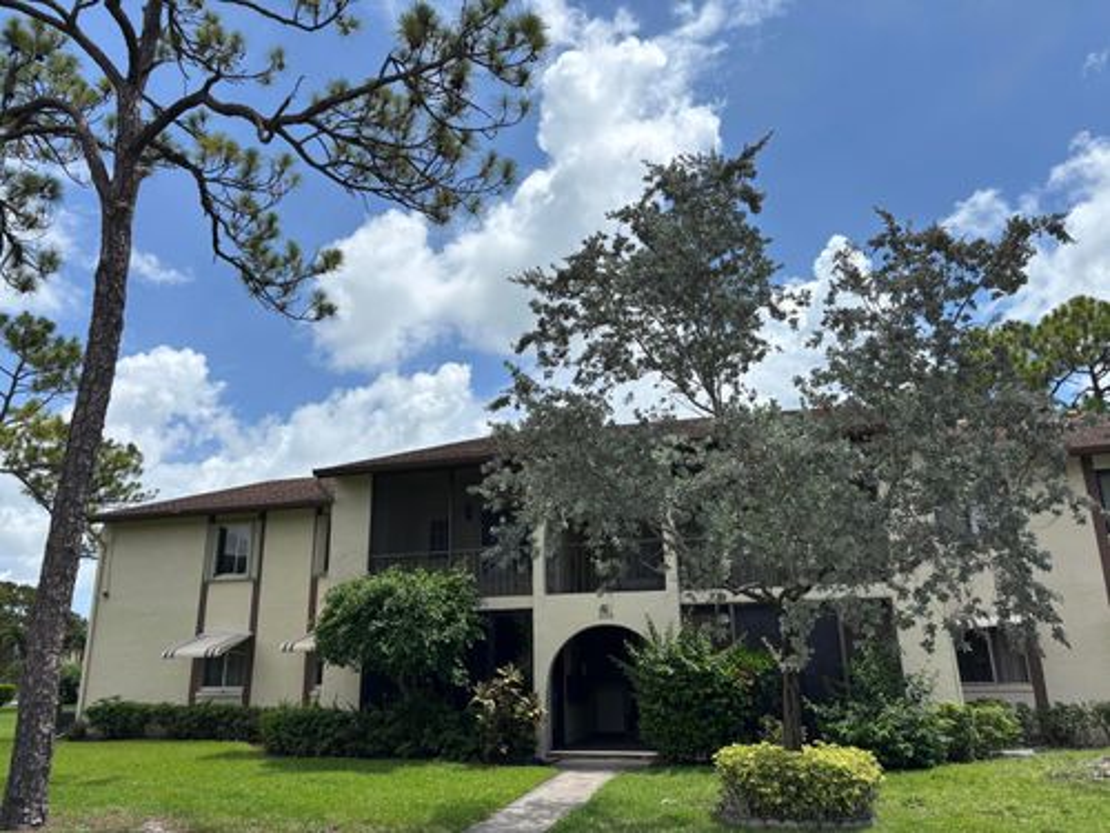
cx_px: 555
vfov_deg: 53.1
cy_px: 416
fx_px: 834
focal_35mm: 26
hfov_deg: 67.3
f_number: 1.6
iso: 50
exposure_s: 1/5076
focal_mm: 5.96
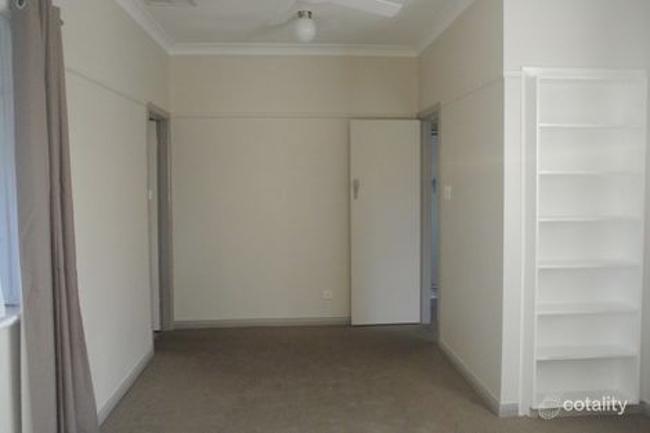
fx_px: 487
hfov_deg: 67.4
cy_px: 216
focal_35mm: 27
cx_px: 325
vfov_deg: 47.9
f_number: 2.8
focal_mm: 10
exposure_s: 1/100
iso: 1600
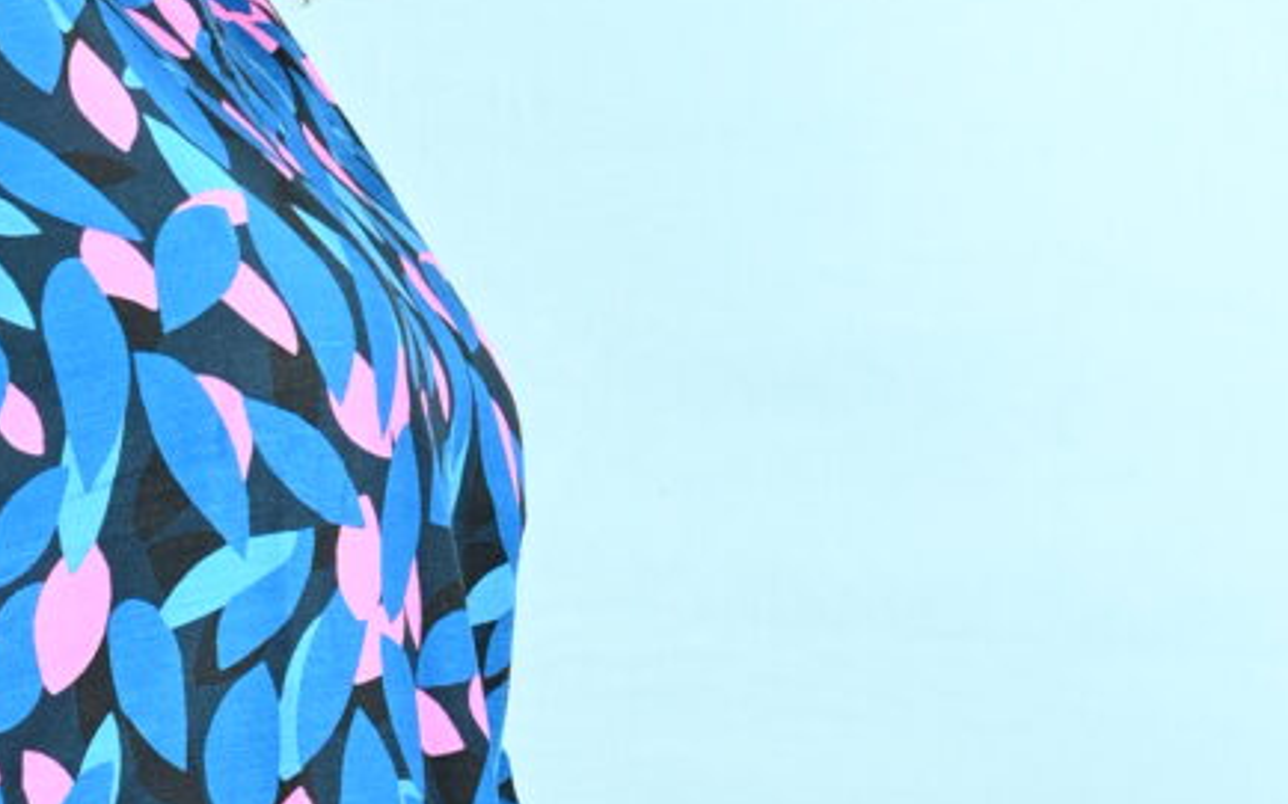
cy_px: 1474
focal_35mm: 325
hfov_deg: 6.4
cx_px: -162
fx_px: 11405
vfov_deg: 4.0
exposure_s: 1/200
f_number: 7.1
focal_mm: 54
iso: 100
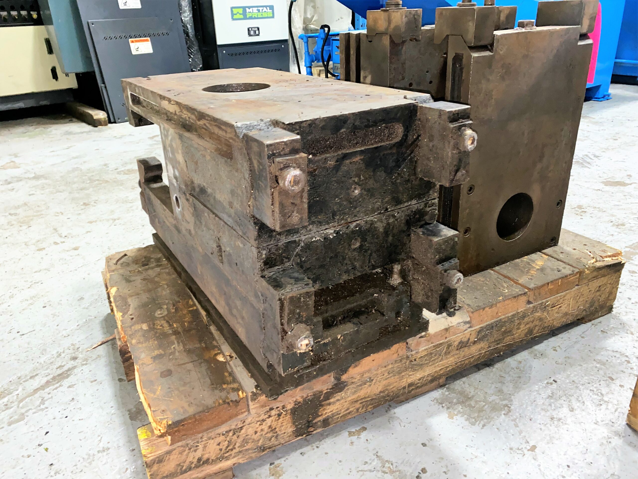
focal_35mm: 26
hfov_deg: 67.3
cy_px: 240
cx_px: 319
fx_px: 479
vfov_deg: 53.1
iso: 160
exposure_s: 1/12
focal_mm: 4.25
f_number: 1.8
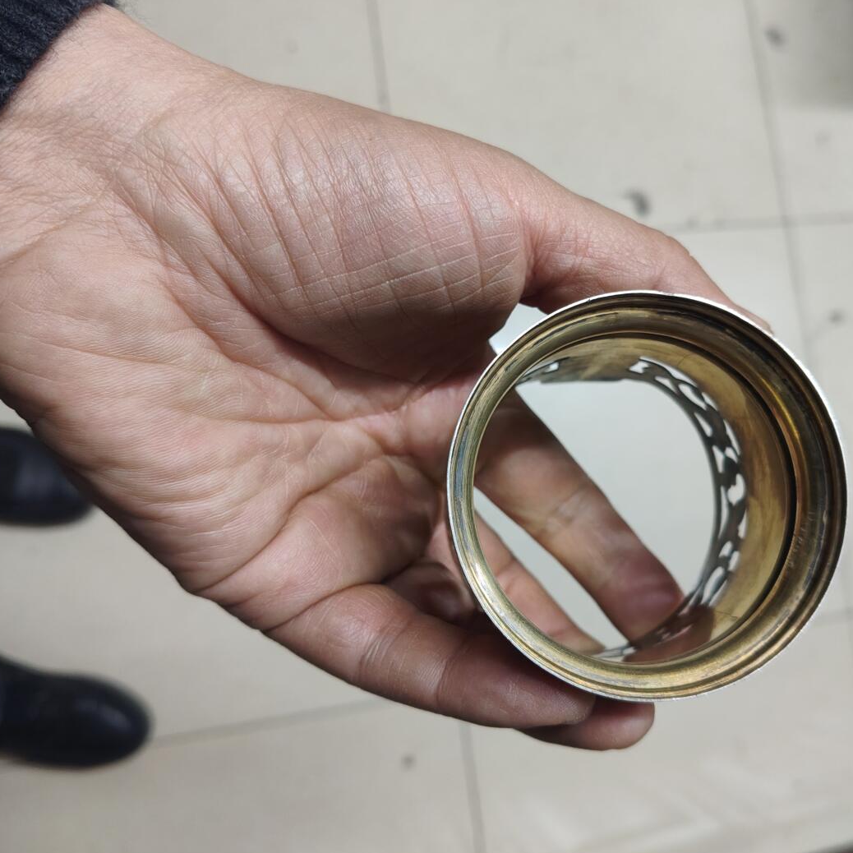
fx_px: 864
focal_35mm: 31
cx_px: 509
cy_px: 429
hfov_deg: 52.2
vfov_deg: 52.5
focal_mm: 4.84
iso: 752
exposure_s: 1/50
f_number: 1.88
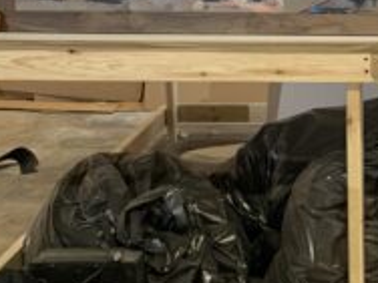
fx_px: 1157
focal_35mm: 106
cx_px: 376
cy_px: 6
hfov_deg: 18.1
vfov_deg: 13.8
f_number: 1.8
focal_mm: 4.25
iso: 320
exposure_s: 1/40
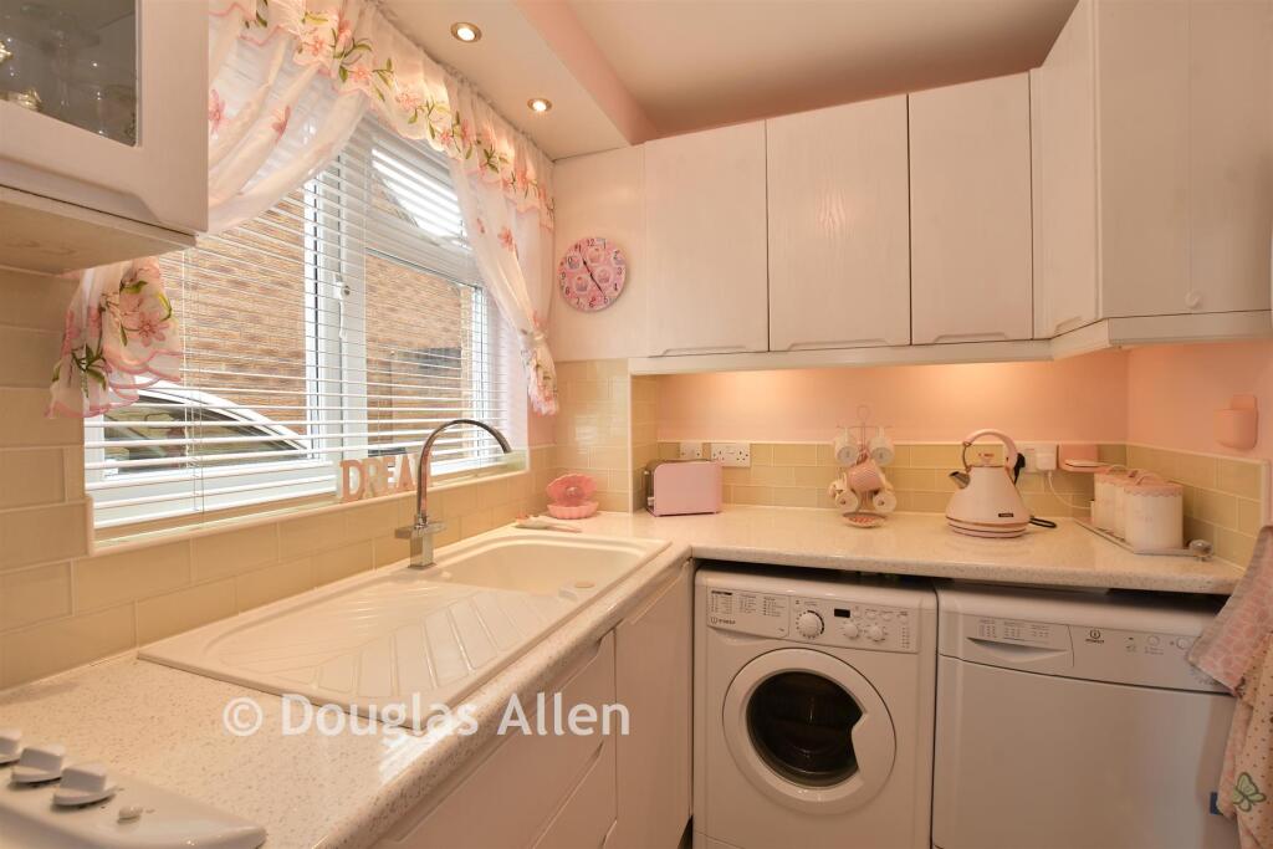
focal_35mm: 15
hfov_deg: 100.4
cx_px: 636
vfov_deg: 77.3
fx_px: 530
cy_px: 424
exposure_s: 1/8
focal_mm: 10
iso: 100
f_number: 8
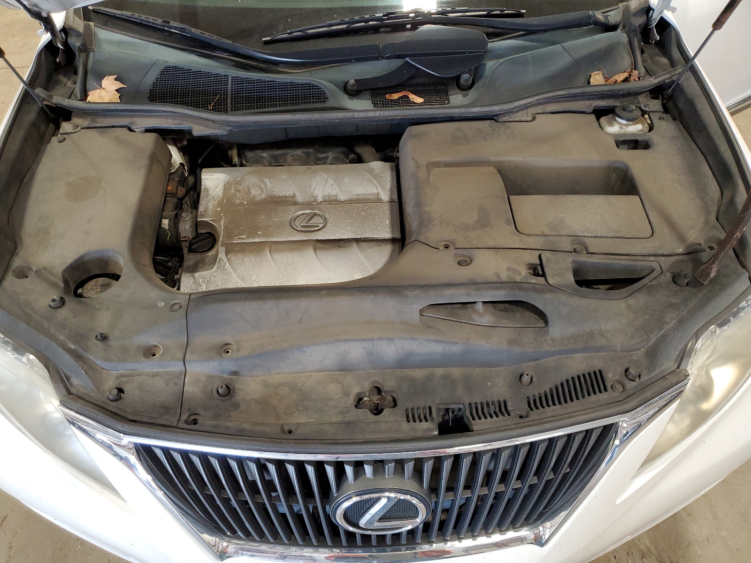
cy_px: 282
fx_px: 564
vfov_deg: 53.1
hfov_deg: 67.3
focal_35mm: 26
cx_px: 376
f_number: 1.5
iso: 163
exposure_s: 1/60.2
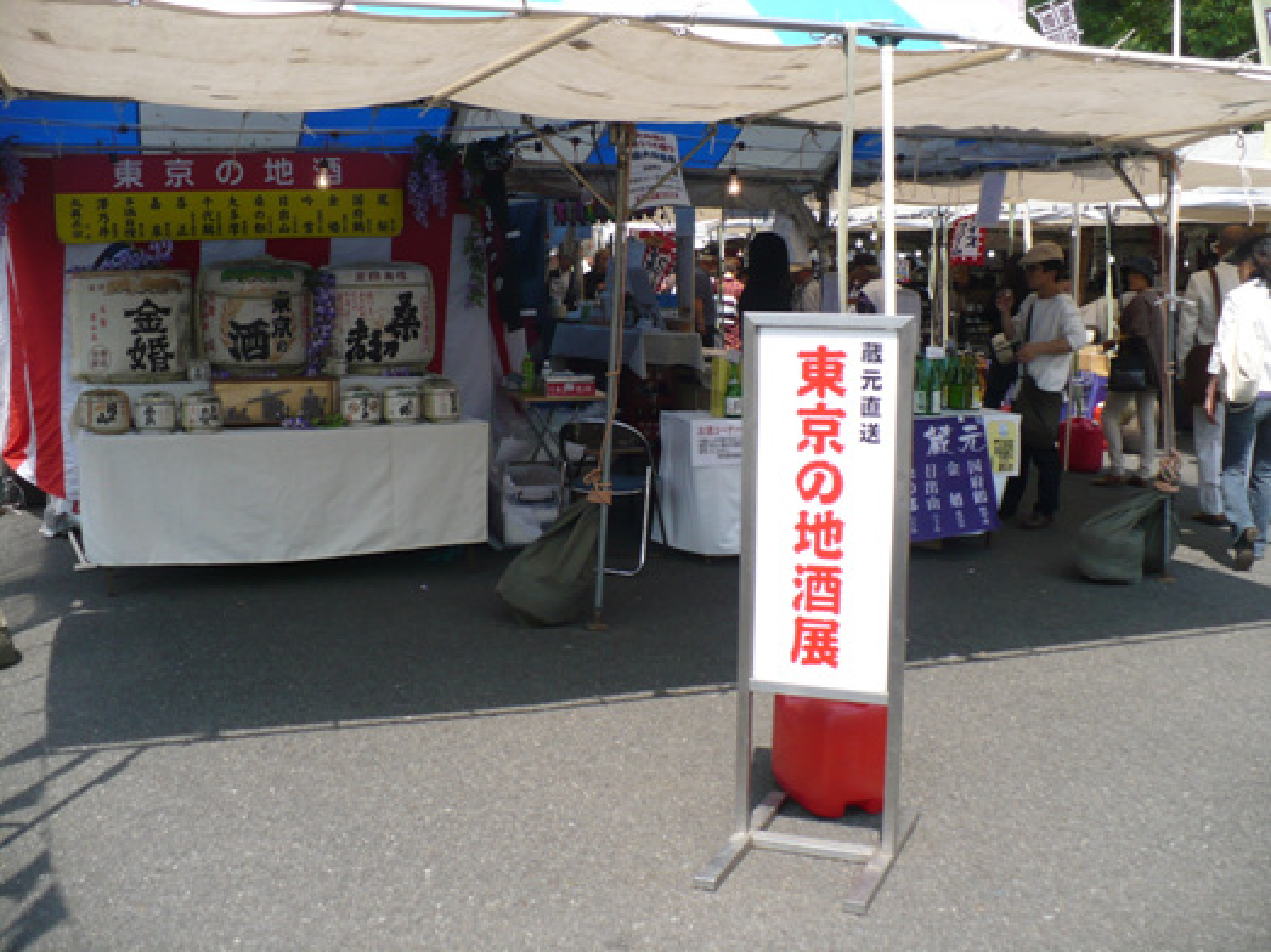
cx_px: 636
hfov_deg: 50.1
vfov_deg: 38.7
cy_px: 476
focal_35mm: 37
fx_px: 1358
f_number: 2.8
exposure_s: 1/800
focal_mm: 6.1
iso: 100
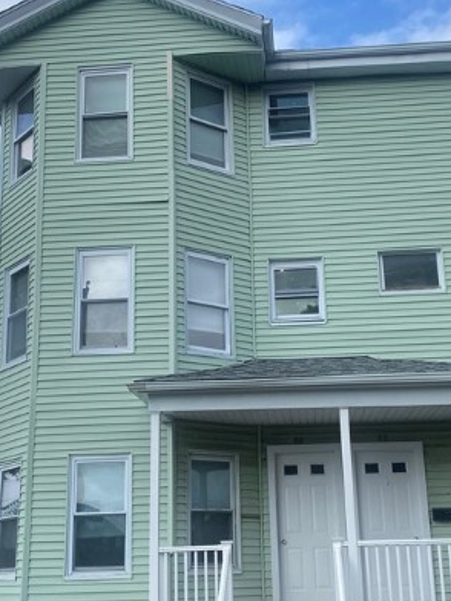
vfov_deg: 37.4
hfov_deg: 28.6
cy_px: 339
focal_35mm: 51
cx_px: 236
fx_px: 886
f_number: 1.8
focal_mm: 4.25
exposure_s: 1/2817
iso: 32
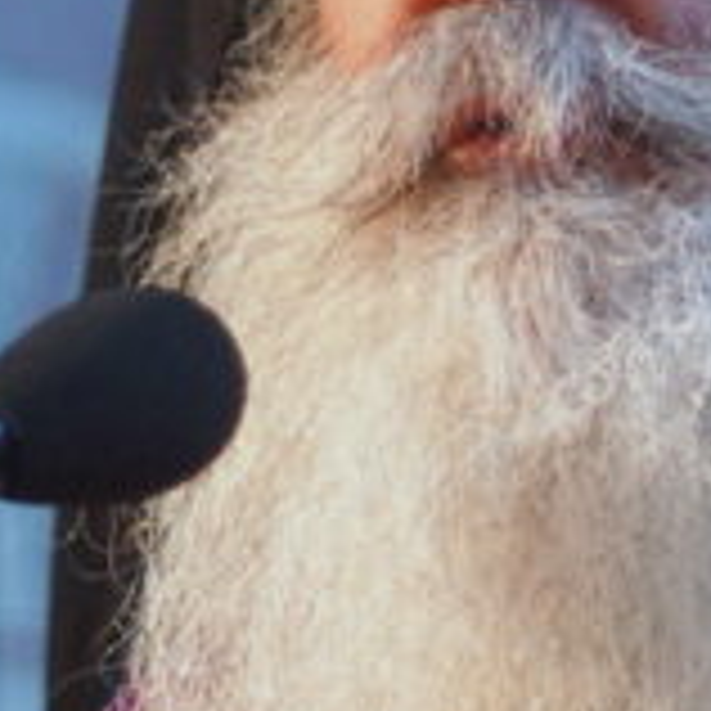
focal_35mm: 276
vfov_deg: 6.3
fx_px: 6414
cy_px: 326
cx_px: 680
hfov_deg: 6.3
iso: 2000
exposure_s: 1/200
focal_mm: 50
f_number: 1.4
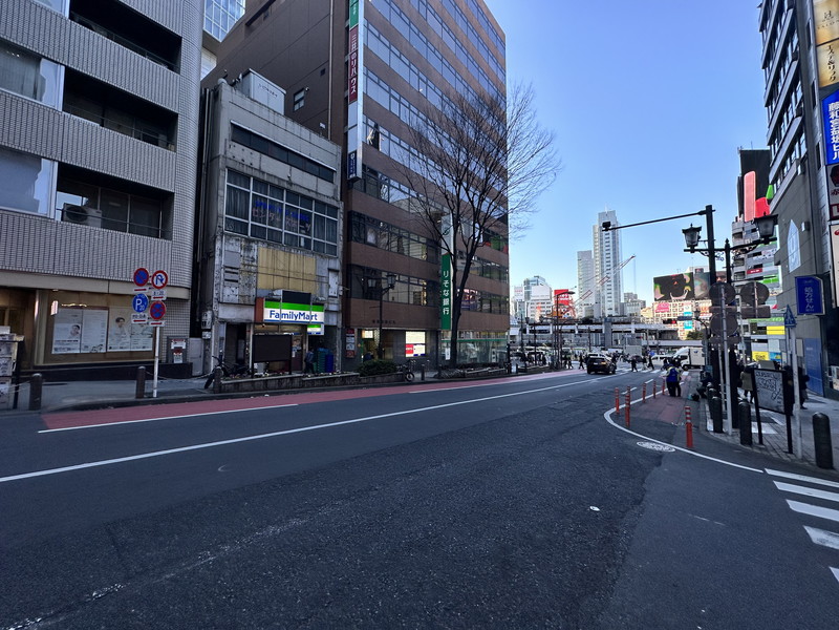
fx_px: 339
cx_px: 420
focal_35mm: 14
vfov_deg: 85.7
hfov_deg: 102.1
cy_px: 315
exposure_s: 1/759
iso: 40
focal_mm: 2.22
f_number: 2.2
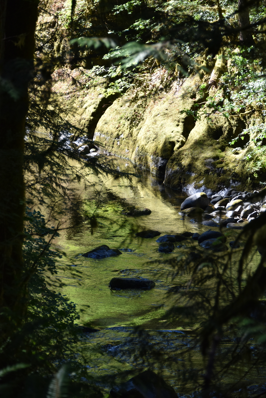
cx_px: 136
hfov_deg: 9.8
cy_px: 194
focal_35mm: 140
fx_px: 1550
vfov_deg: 14.6
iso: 360
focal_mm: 135
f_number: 5.6
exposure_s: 1/320
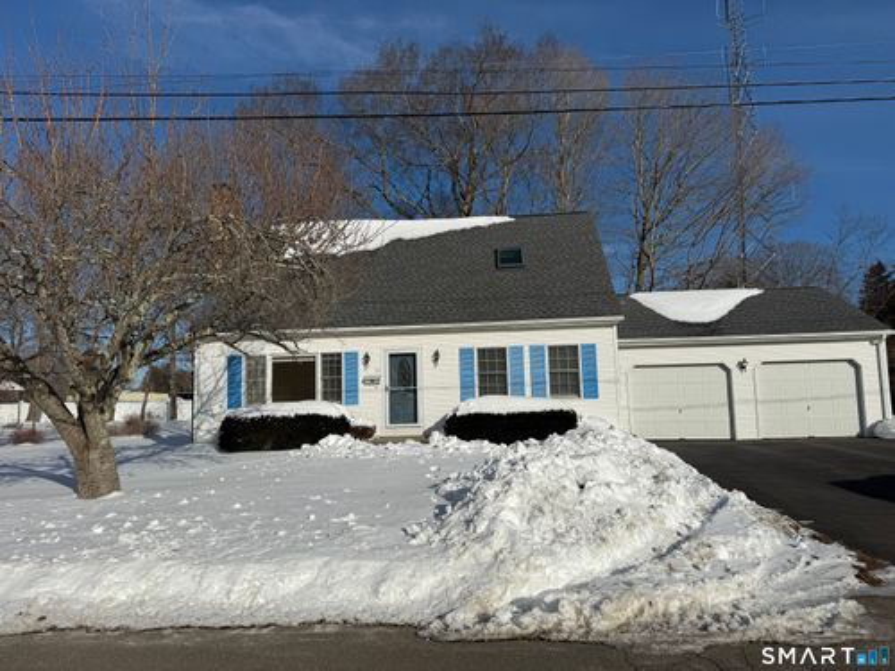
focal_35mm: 24
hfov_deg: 71.6
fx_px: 621
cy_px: 336
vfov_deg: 56.8
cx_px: 448
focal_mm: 6.76
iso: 64
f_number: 1.78
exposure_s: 1/14286
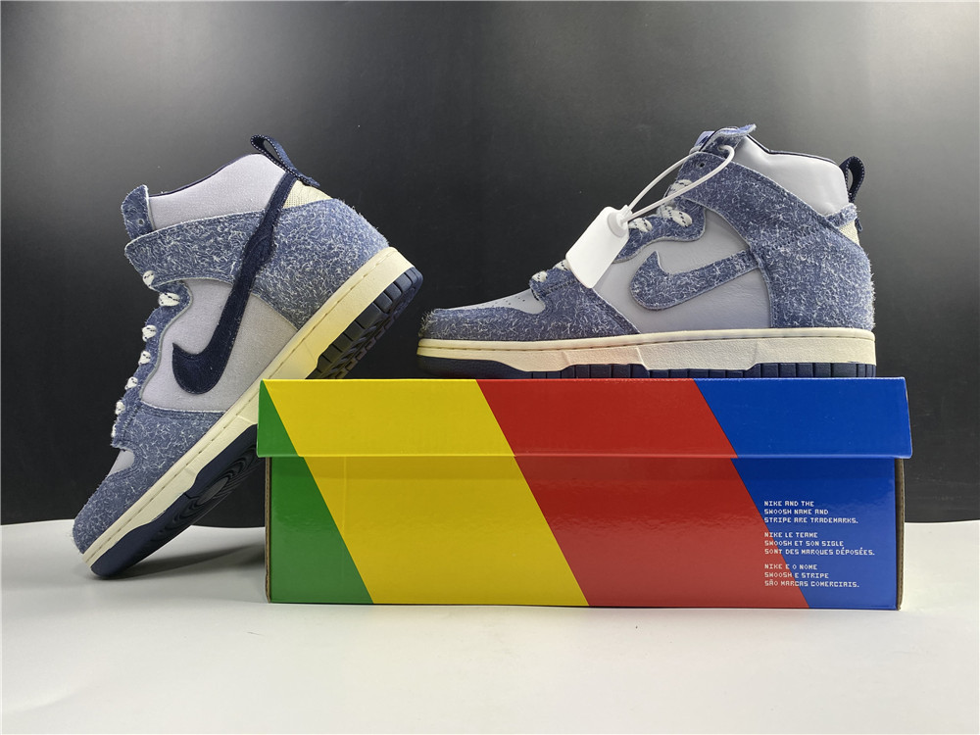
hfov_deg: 67.3
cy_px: 368
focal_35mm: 26
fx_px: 736
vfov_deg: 53.1
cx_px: 490
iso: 100
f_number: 1.8
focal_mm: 4.25
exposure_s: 1/100
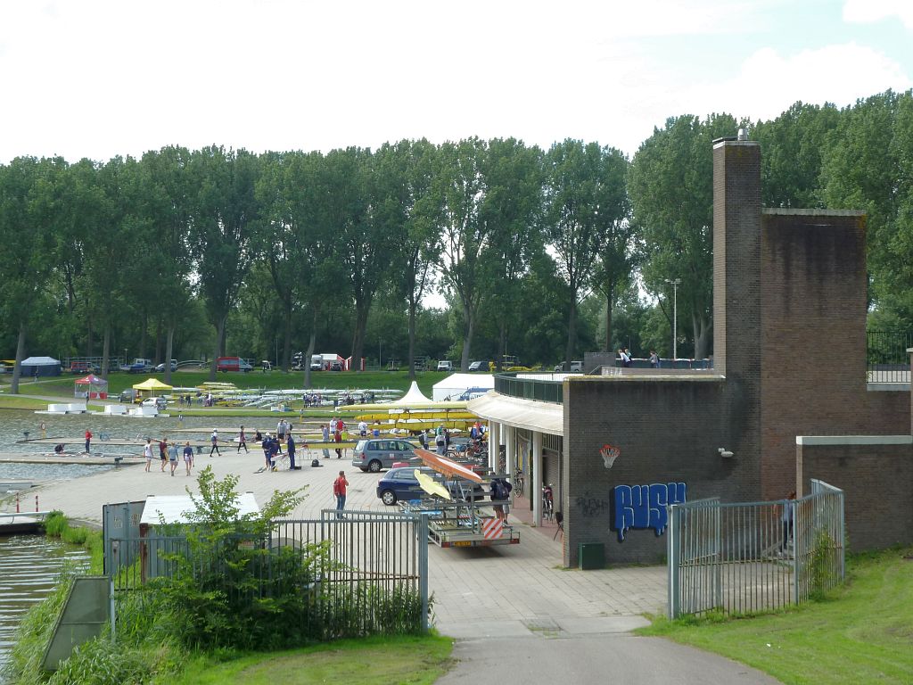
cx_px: 456
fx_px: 1556
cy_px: 342
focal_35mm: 59
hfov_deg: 32.7
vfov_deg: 24.8
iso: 80
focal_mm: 9.7
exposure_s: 1/160
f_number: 3.9
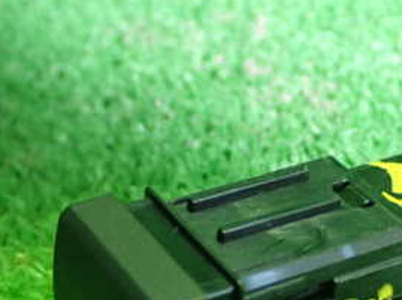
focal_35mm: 105
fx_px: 1218
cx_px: 291
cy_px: 282
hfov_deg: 18.6
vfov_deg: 13.9
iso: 800
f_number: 3.1
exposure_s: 1/13
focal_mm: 8.4
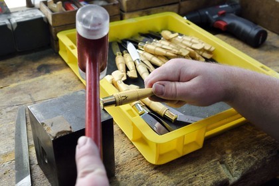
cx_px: 140
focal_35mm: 38
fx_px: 294
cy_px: 93
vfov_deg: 35.1
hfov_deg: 50.7
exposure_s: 1/200
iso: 800
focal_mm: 38
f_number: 7.1
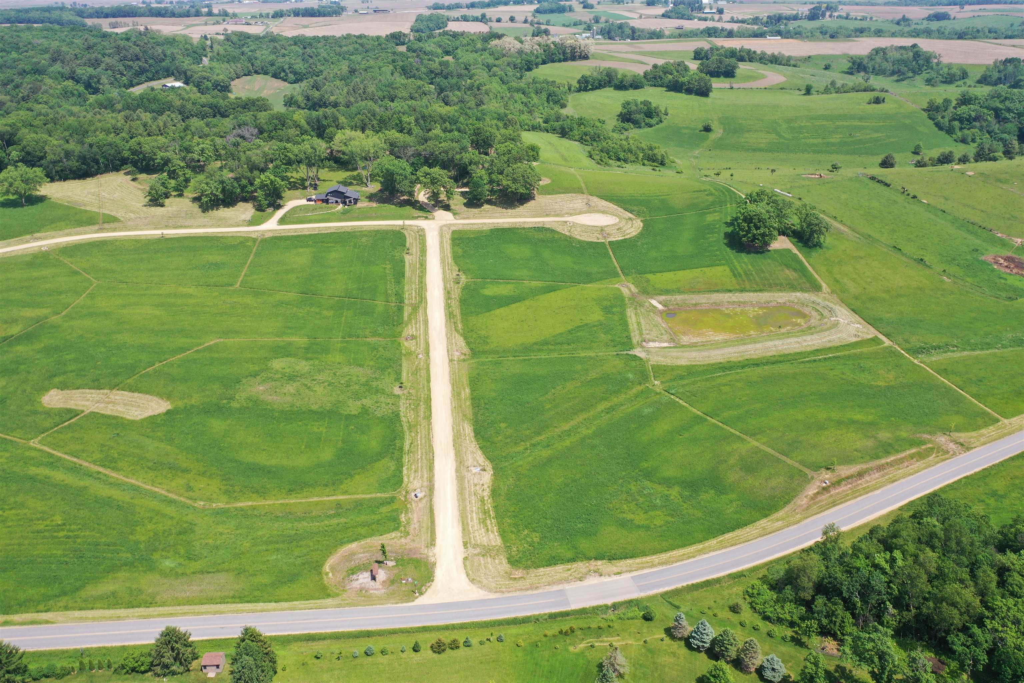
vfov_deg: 46.4
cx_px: 512
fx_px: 796
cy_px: 342
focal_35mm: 28
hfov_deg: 65.5
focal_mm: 10.26
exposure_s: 1/1250
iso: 100
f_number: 2.8
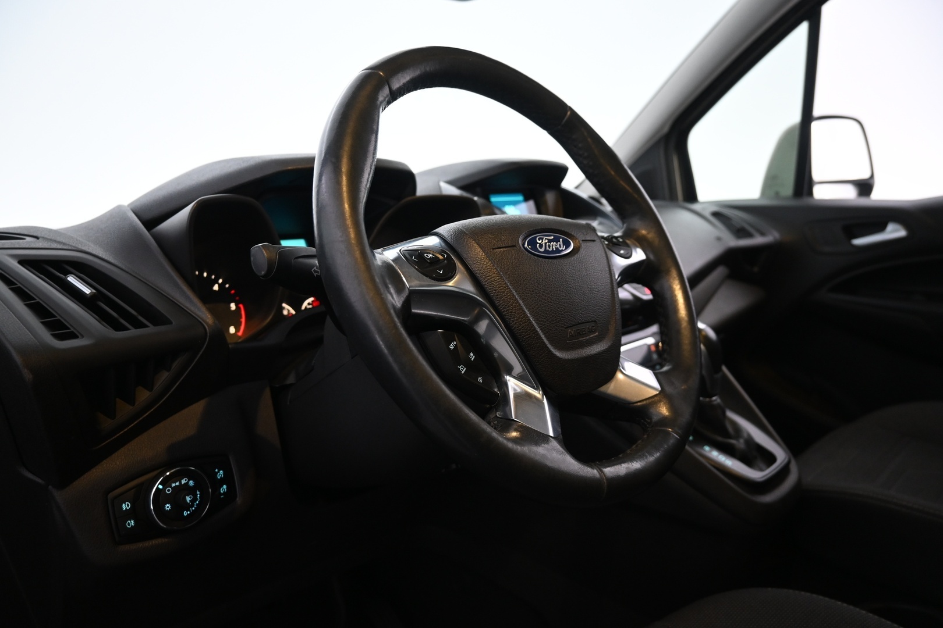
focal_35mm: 24
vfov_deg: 53.1
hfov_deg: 73.7
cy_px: 314
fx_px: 629
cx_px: 472
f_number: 3.5
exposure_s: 1/25
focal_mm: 16
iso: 1100
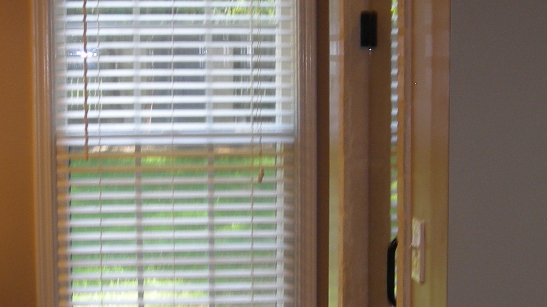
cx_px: 253
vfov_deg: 12.2
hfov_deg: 21.6
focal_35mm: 99
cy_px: 264
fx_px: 1436
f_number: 3.2
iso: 50
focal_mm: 6.3
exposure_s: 1/30
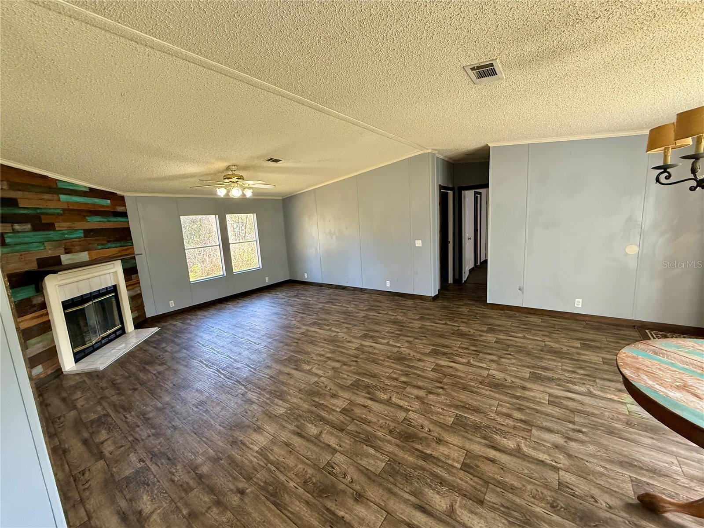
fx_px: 285
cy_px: 264
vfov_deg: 85.7
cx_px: 352
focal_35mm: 14
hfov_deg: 102.1
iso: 200
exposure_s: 1/120
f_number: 2.2
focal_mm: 2.22
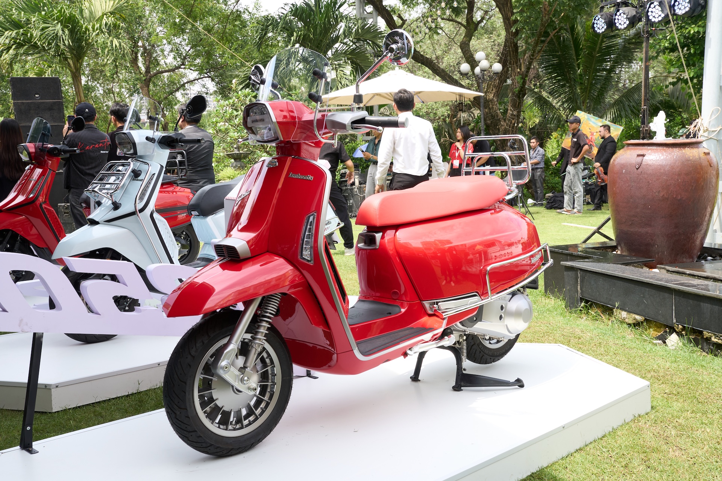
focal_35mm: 38
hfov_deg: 51.3
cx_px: 361
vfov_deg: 35.5
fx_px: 752
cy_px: 240
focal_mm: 25
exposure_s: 1/160
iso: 200
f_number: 7.1
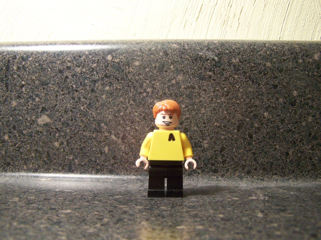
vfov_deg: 37.7
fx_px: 352
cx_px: 160
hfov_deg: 49.0
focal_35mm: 38
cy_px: 120
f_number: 2.8
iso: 160
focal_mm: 6.3
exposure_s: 1/13
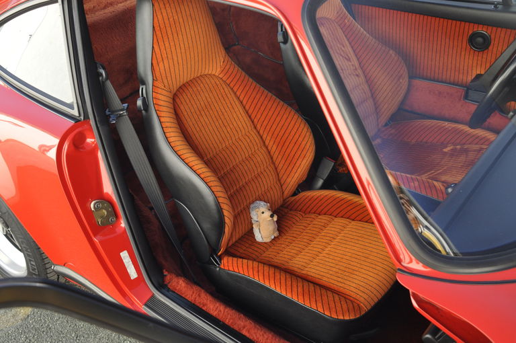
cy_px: 172
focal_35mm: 39
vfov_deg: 34.1
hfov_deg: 49.6
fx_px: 558
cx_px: 258
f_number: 5.6
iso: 500
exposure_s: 1/125
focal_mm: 26
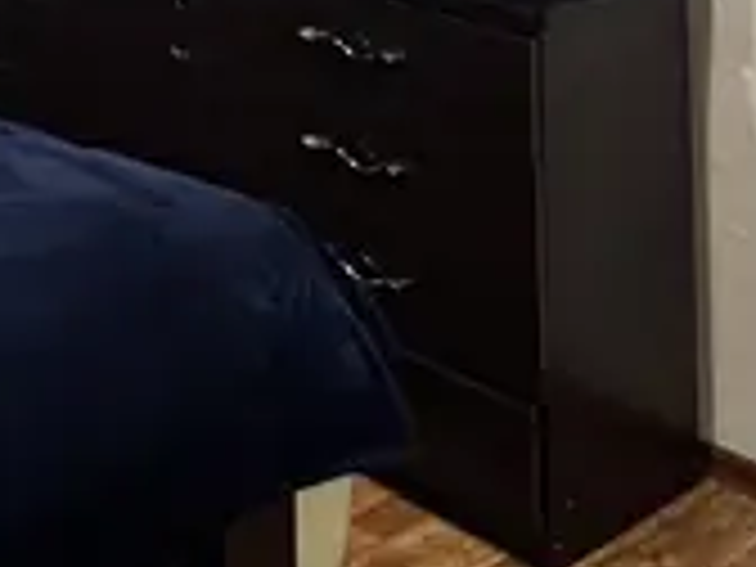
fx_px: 1638
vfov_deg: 15.9
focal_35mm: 75
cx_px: -396
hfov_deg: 21.5
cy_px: -524
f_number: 2.2
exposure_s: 1/100
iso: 250
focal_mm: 2.22
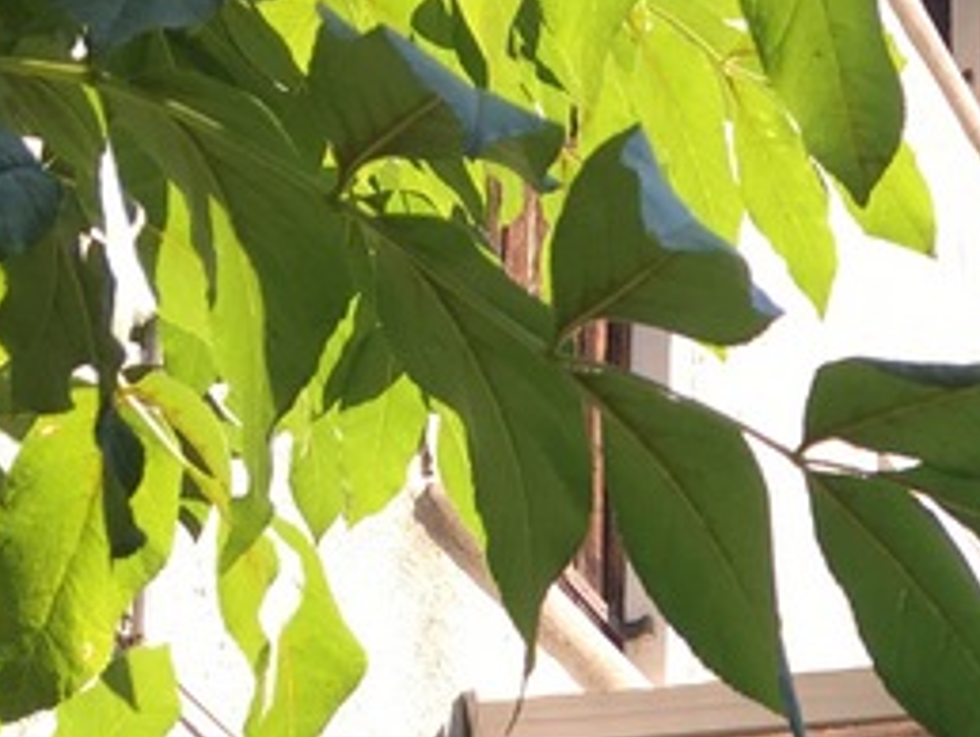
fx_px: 3259
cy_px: 1288
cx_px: 1227
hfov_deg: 16.3
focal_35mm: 115
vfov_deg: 12.0
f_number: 2.2
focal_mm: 4.15
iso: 25
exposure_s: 1/348
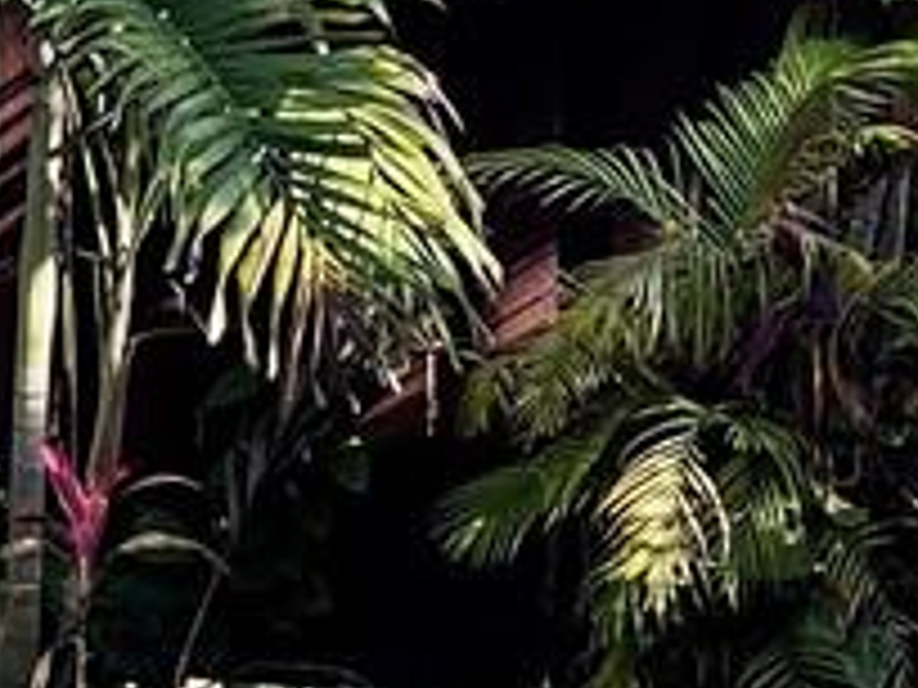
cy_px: 328
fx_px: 5410
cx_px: -1066
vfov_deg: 7.3
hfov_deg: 9.0
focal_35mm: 204
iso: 32
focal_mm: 5.1
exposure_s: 1/402
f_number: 1.6
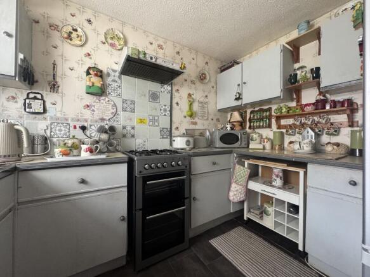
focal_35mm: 14
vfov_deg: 85.7
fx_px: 150
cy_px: 138
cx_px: 185
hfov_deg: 102.1
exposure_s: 1/60
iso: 640
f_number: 2.2
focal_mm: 2.22
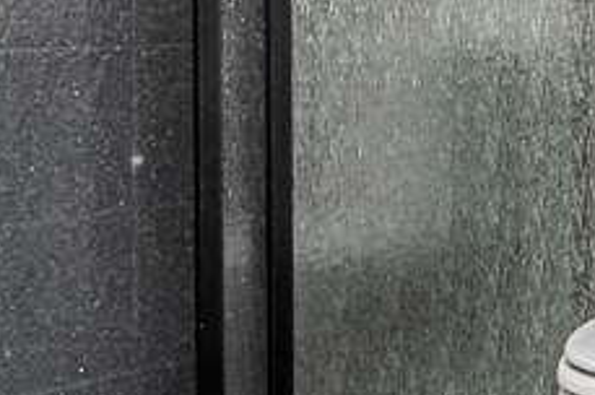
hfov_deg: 22.3
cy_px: -17
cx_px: 720
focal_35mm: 84
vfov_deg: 15.8
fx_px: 1386
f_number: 10
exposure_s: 1/60
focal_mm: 10
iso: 1250
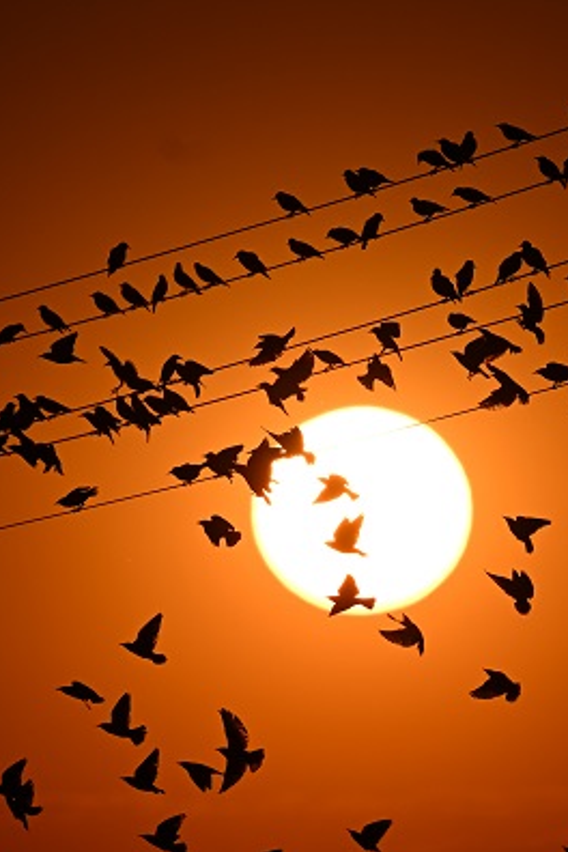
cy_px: 424
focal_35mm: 909
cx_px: 295
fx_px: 21511
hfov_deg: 1.5
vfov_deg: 2.3
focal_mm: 400
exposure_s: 1/20000
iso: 100
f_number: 5.6
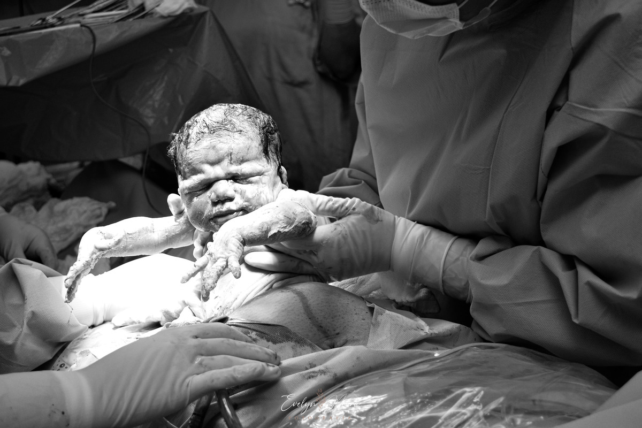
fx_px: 963
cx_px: 321
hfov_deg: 36.9
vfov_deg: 25.1
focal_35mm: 54
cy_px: 214
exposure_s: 1/200
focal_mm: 36
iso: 400
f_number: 5
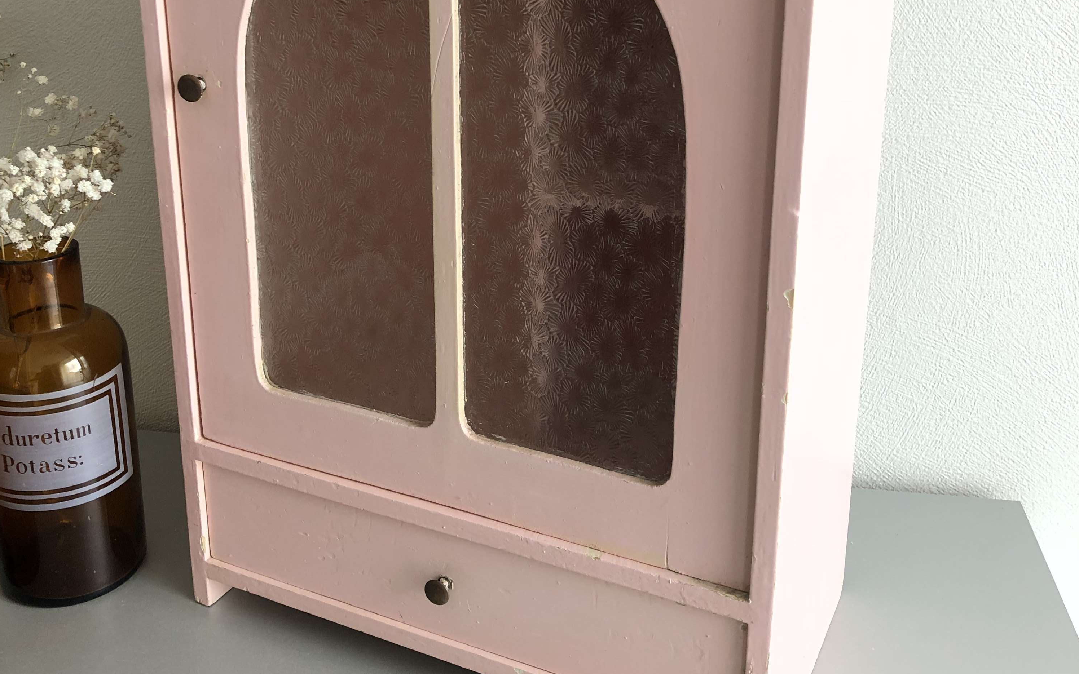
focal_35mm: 40
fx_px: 1176
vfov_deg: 31.3
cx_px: 538
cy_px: 157
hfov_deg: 49.3
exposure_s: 1/30
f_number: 1.8
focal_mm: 3.99
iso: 32
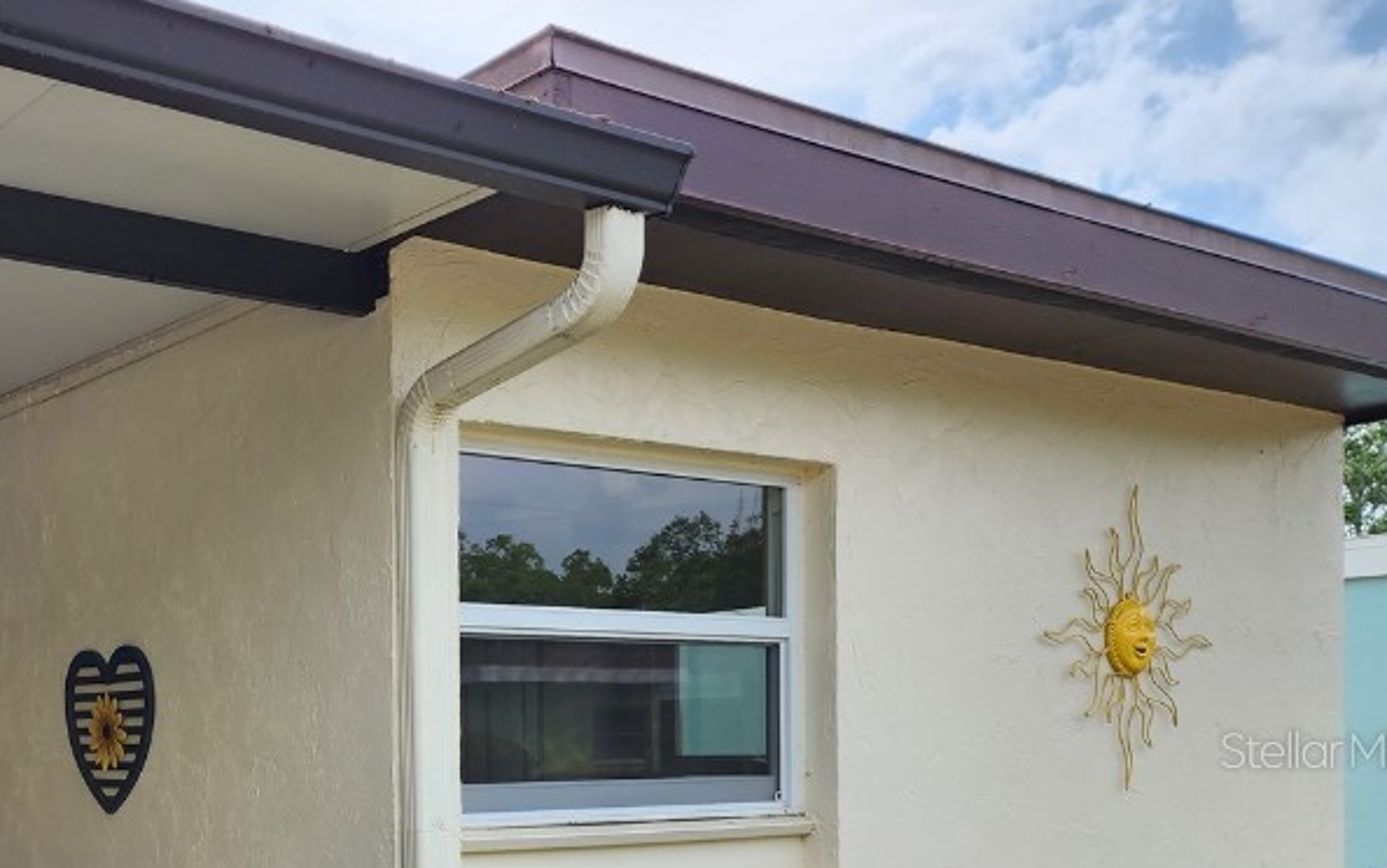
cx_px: 245
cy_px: 749
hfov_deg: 44.5
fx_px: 1589
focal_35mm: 42
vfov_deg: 29.5
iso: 12
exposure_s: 1/531
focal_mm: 6.4
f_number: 1.8
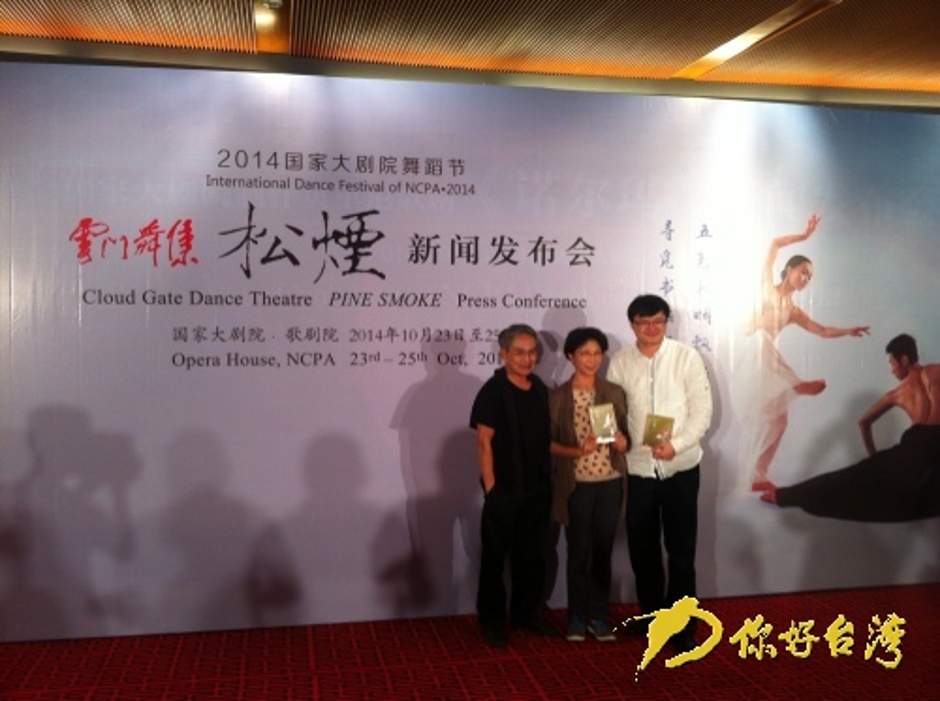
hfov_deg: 52.7
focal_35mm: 35
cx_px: 470
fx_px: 949
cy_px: 350
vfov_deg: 40.6
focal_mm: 3.85
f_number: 2.8
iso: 80
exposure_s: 1/20
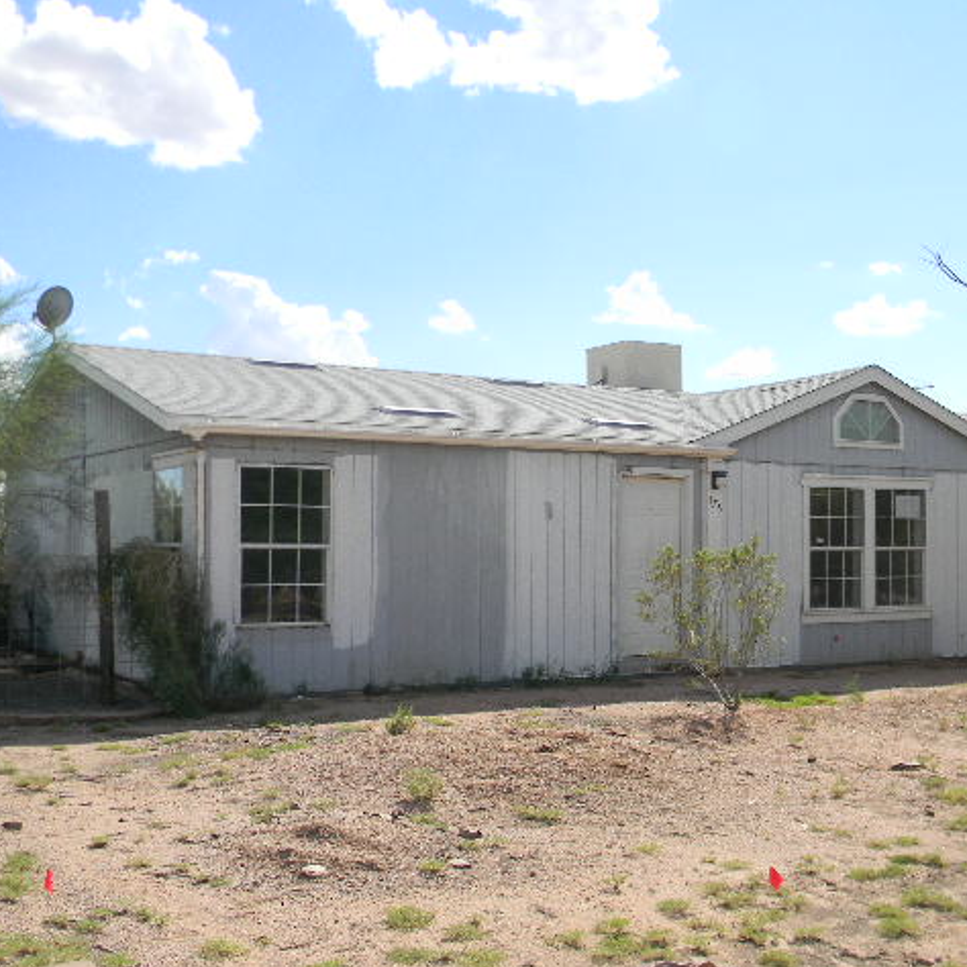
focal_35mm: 43
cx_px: 575
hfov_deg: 39.0
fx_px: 1359
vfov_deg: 39.2
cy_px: 488
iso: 112
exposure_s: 1/295
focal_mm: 6.4
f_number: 7.4
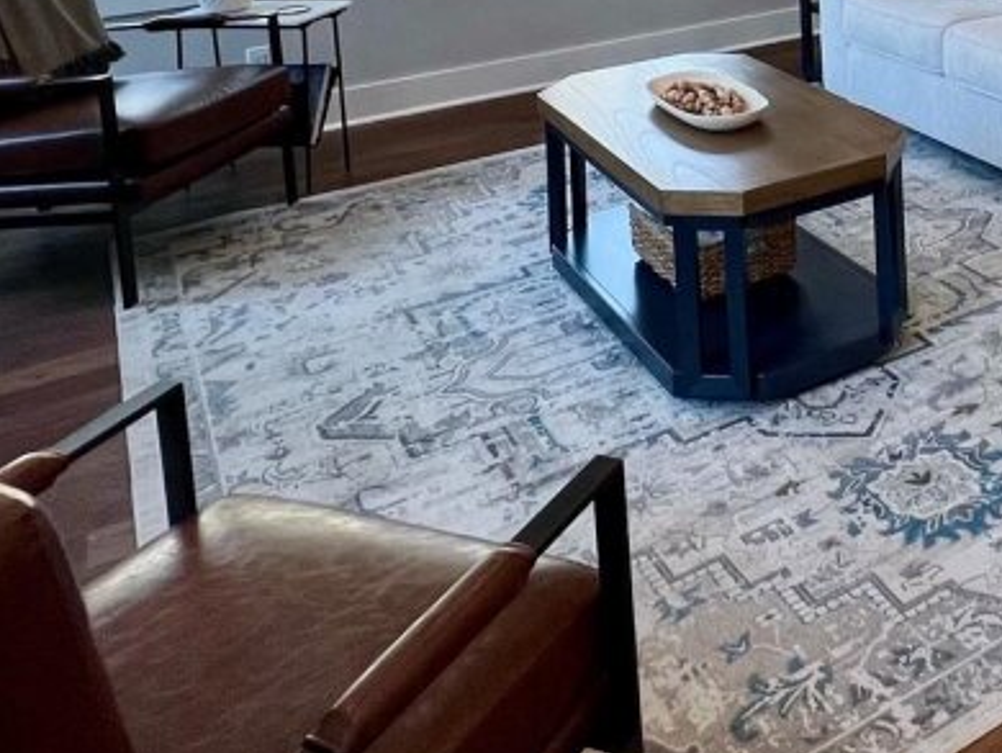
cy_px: -193
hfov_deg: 40.0
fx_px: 1159
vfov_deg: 29.8
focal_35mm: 40
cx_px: 1043
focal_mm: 1.57
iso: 100
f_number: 1.8
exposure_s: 1/120
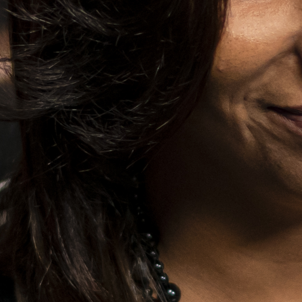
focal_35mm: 518
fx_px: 5113
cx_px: 214
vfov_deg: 3.4
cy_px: 285
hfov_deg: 3.4
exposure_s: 1/400
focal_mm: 50
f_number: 1.8
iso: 400
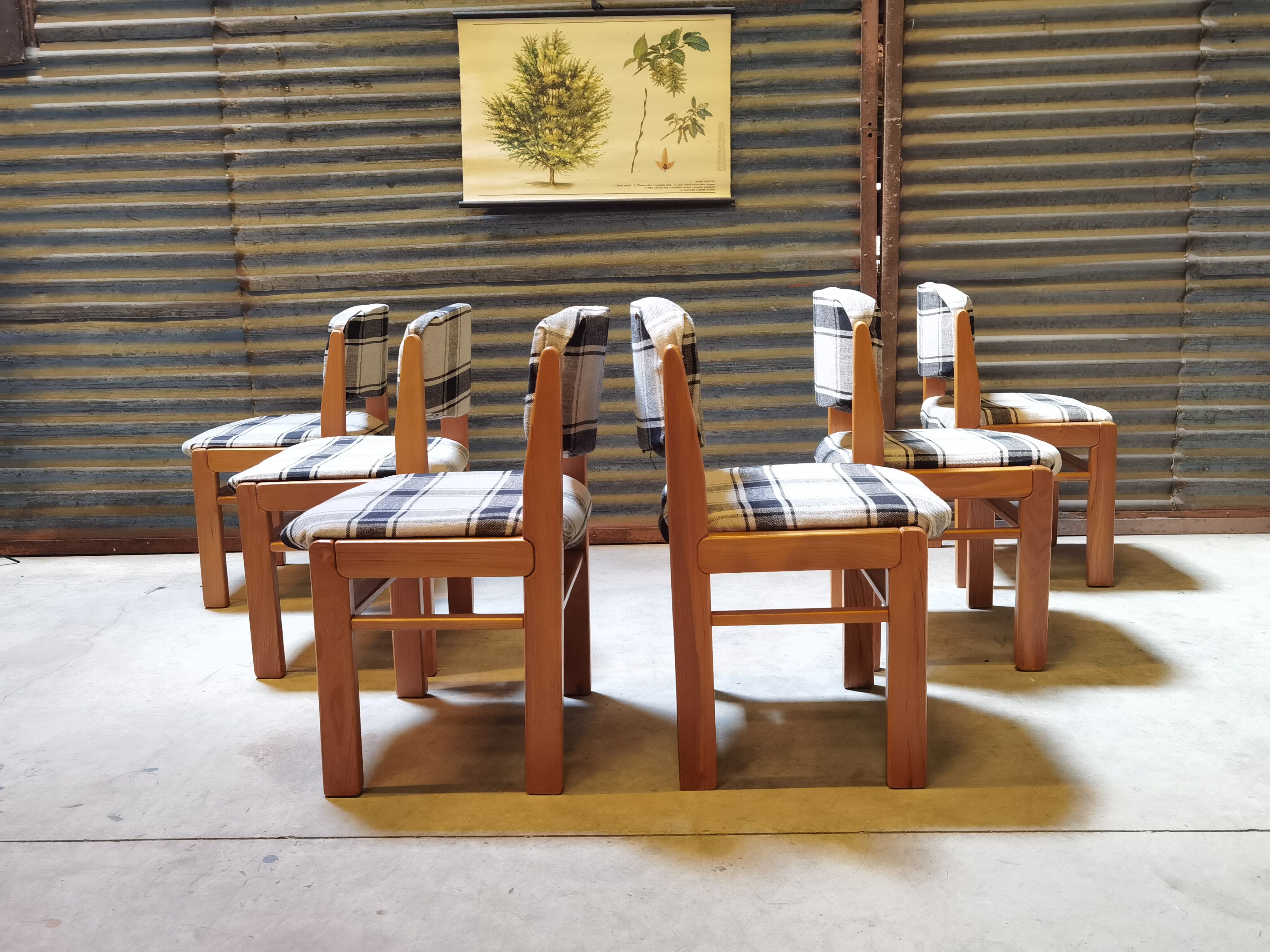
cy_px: 476
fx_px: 1064
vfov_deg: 48.2
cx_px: 635
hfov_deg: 61.7
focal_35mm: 29
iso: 500
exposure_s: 1/33.3
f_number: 1.9
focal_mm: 6.71
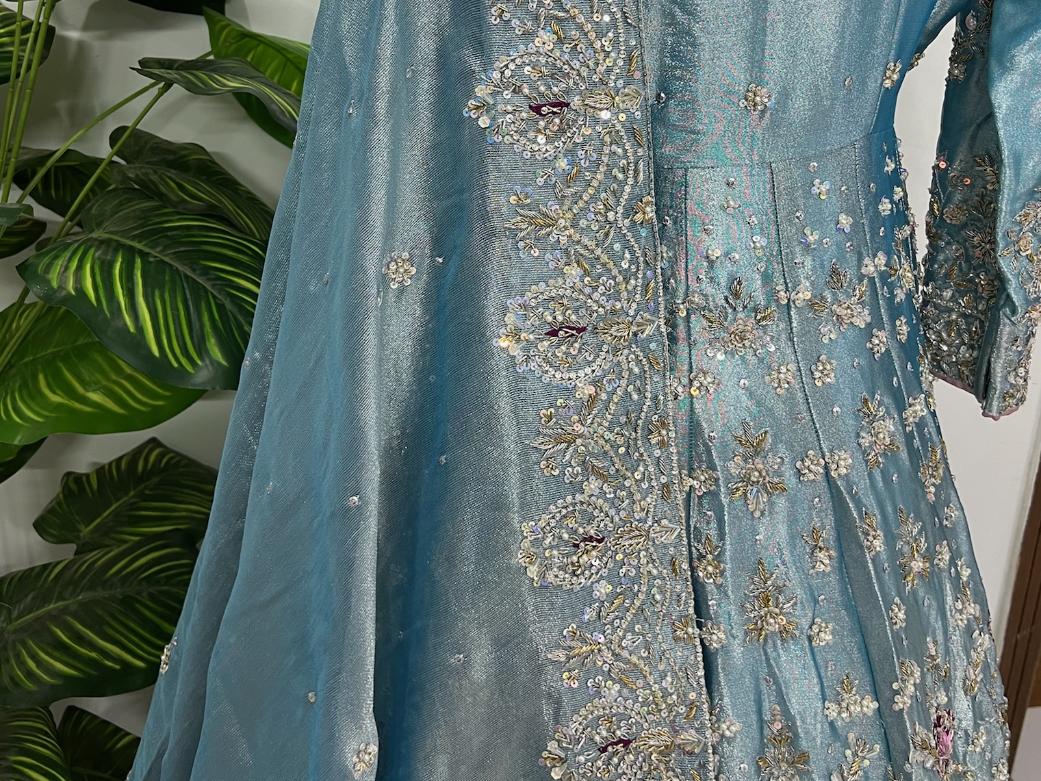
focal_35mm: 35
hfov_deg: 52.6
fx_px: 1053
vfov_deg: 39.5
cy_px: 190
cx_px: 517
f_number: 1.5
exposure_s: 1/50
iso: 80
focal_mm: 5.7
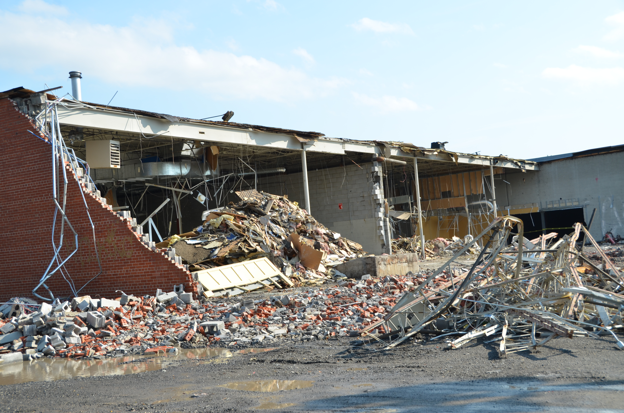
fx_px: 830
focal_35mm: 48
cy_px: 206
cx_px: 312
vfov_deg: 28.0
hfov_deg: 41.2
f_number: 8
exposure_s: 1/250
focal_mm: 32
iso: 140
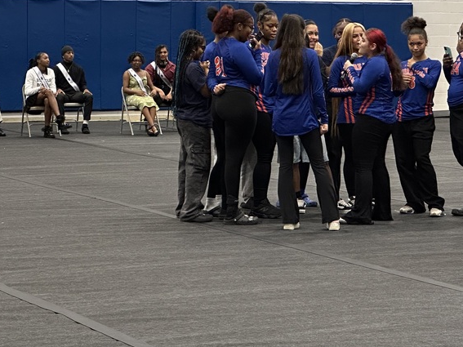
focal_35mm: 139
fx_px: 1859
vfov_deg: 10.6
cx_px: 329
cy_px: 74
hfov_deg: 14.2
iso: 320
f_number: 2.8
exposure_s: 1/60
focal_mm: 9
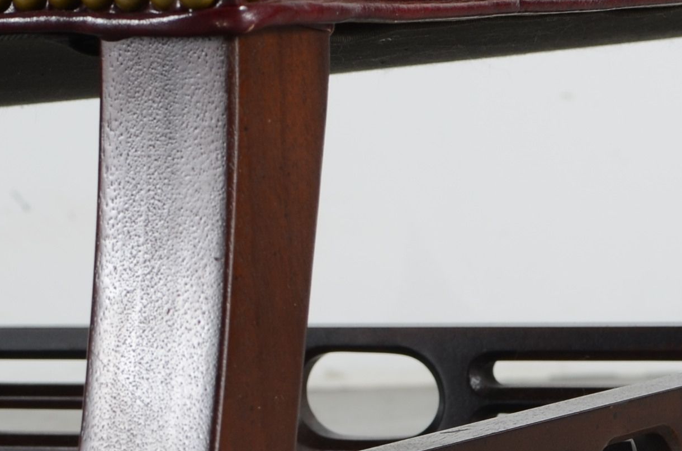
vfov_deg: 6.4
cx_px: 130
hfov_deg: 9.7
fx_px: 4008
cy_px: 218
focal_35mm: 212
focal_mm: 35
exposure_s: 1/125
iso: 100
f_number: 5.6
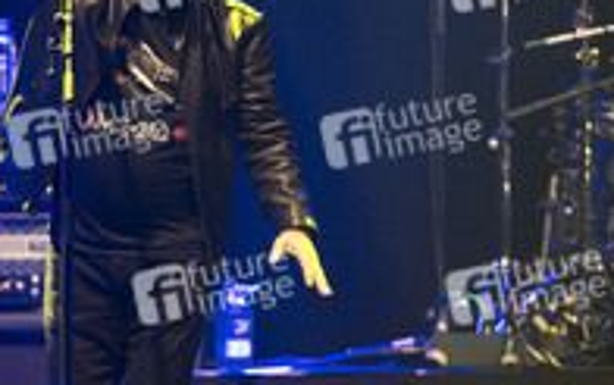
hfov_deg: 3.7
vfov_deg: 2.3
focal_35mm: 562
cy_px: 210
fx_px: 9415
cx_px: 130
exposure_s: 1/125
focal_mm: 240
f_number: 2.8
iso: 1600
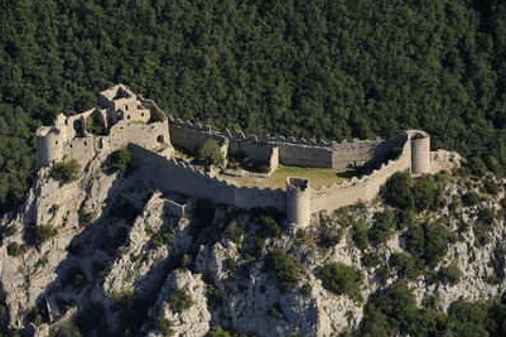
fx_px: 2430
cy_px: 173
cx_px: 247
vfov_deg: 7.9
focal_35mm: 173
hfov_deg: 11.9
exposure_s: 1/1000
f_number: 6.3
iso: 400
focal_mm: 165
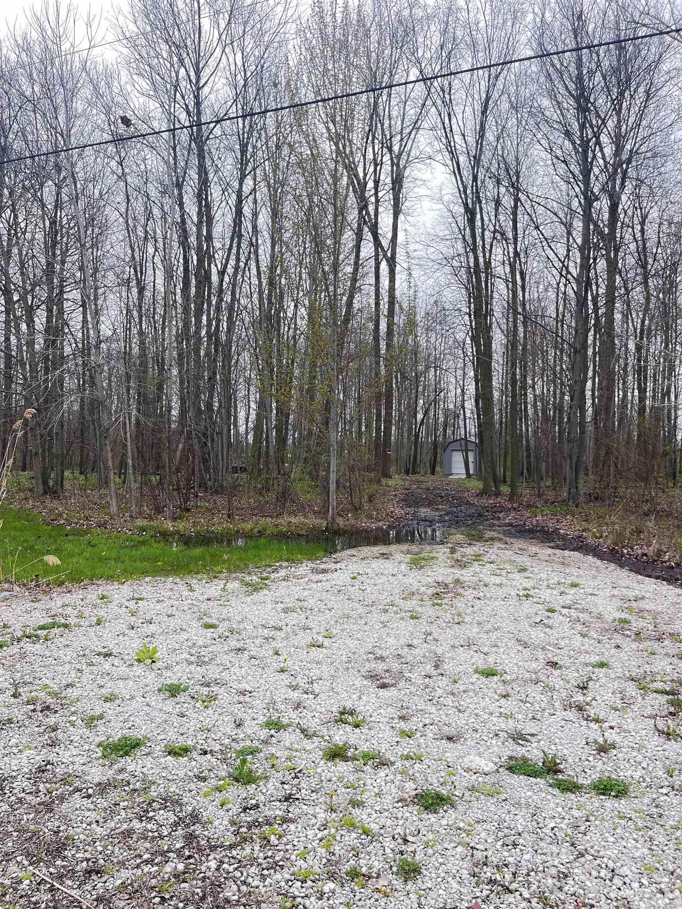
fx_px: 683
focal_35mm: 26
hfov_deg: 53.1
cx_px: 341
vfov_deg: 67.3
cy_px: 454
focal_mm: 5.1
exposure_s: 1/349
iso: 50
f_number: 1.6
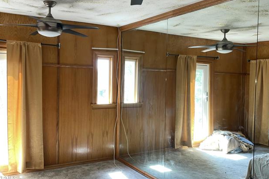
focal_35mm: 28
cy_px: 84
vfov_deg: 46.4
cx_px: 136
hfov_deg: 65.5
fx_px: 209
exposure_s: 1/40
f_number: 1.6
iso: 32
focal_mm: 4.2
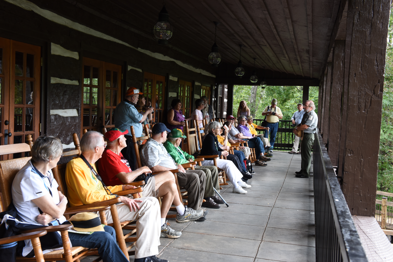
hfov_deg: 46.4
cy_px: 131
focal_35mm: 42
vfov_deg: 31.9
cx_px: 196
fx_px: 459
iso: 800
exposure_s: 1/40
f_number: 10
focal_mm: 42
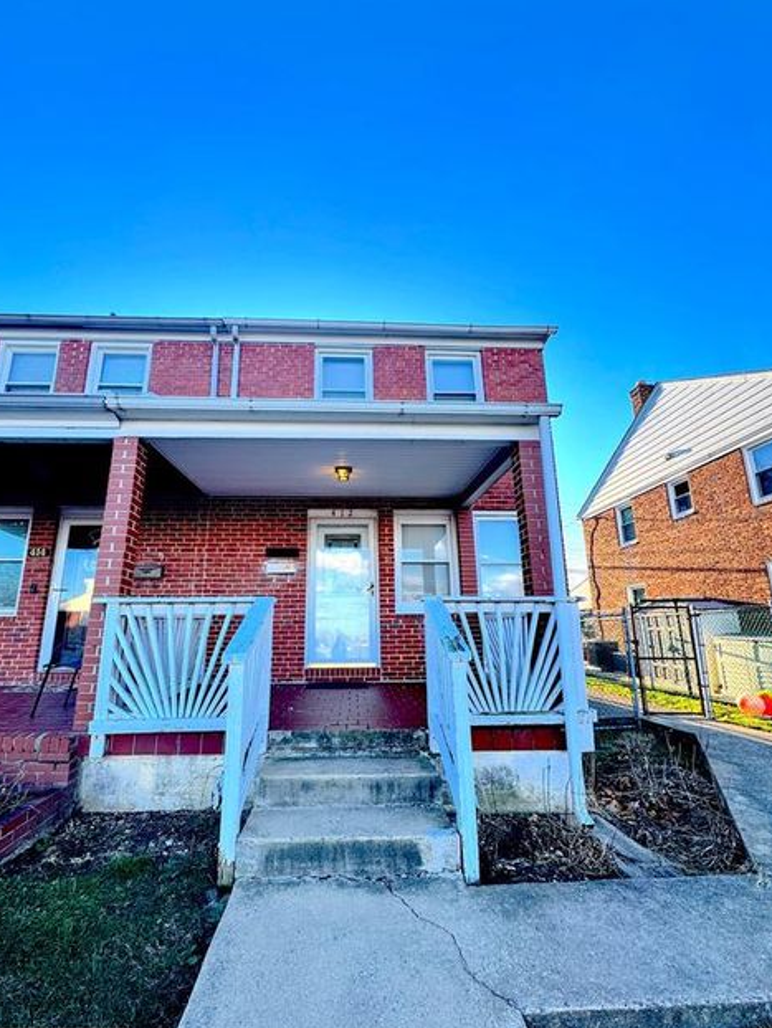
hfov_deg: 81.7
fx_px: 446
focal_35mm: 15
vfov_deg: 98.1
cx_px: 364
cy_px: 536
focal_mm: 2.22
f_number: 2.2
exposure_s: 1/344
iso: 40
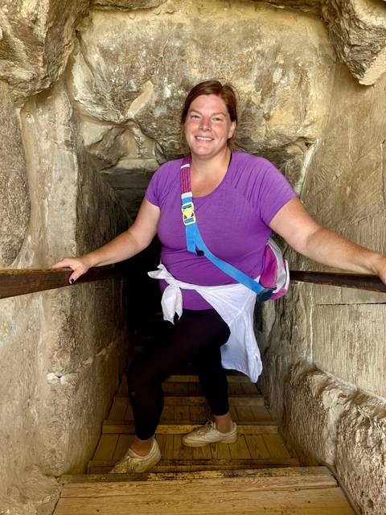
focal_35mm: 24
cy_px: 258
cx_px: 193
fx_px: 357
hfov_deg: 56.8
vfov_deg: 71.6
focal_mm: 6.76
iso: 100
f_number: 1.78
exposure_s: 1/121
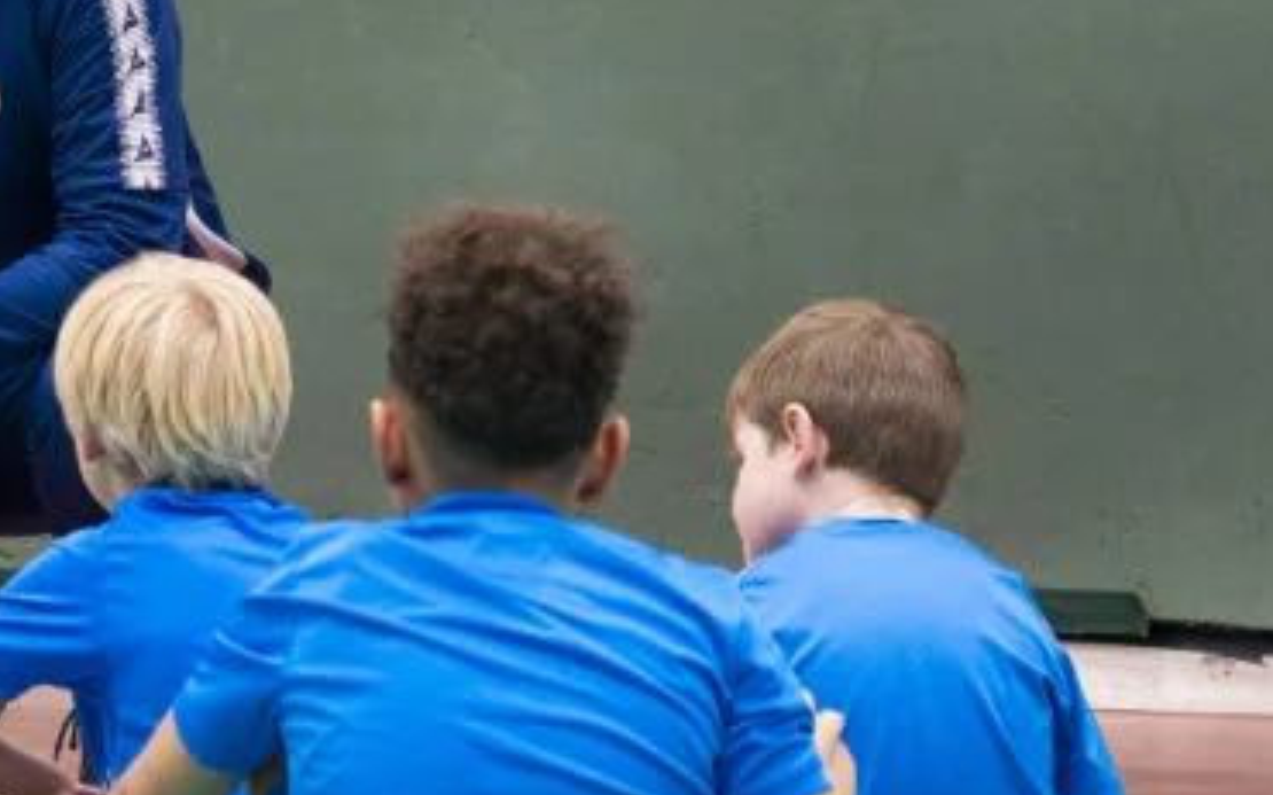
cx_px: -334
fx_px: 9642
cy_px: 313
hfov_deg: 7.5
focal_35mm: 278
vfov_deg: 4.7
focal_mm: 84
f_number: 5.6
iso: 1600
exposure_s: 1/200
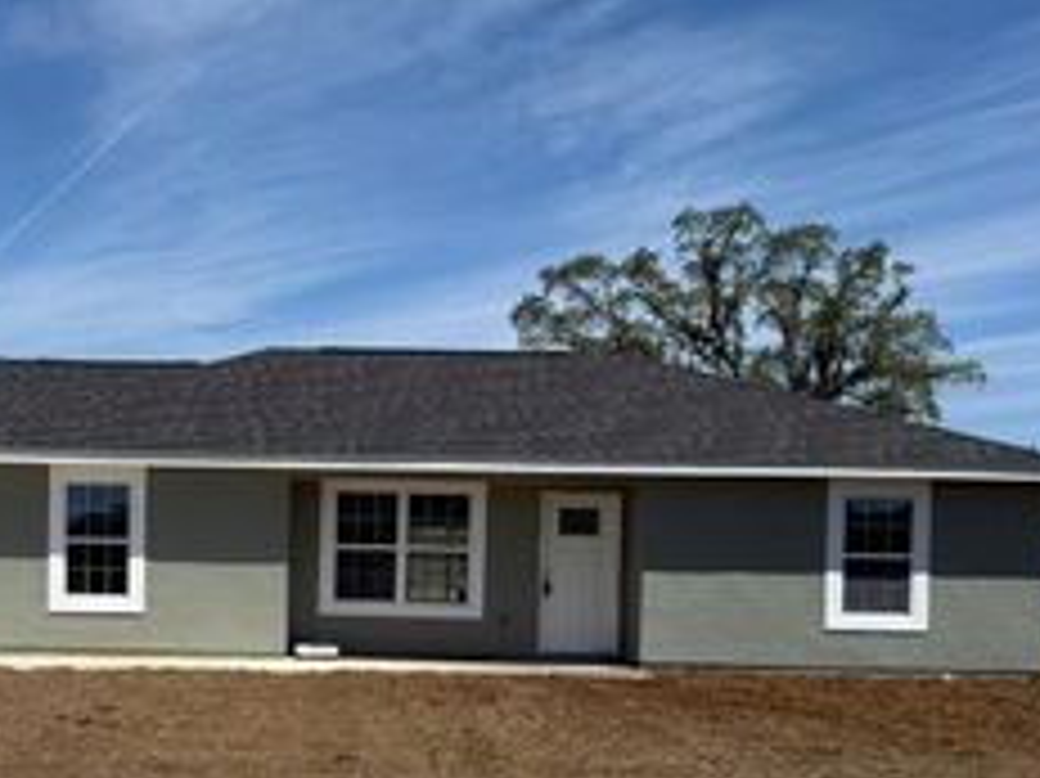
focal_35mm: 52
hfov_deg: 36.1
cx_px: 275
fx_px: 1561
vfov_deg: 27.6
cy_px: 587
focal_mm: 6.76
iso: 80
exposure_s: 1/7353
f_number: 1.78
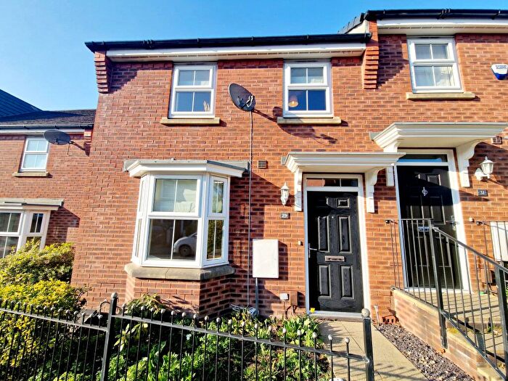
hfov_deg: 106.2
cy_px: 190
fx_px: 191
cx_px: 254
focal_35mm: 13
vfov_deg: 89.9
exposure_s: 1/1000
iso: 50
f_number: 2.2
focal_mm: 2.2
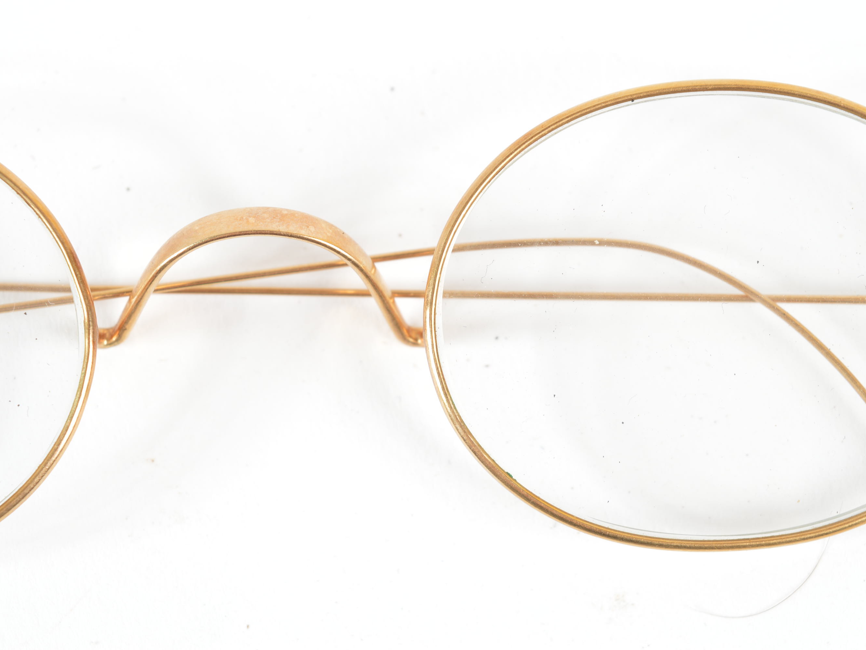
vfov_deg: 16.5
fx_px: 2240
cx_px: 403
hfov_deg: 21.9
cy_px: 325
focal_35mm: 90
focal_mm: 55
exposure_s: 1/100
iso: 100
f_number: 11
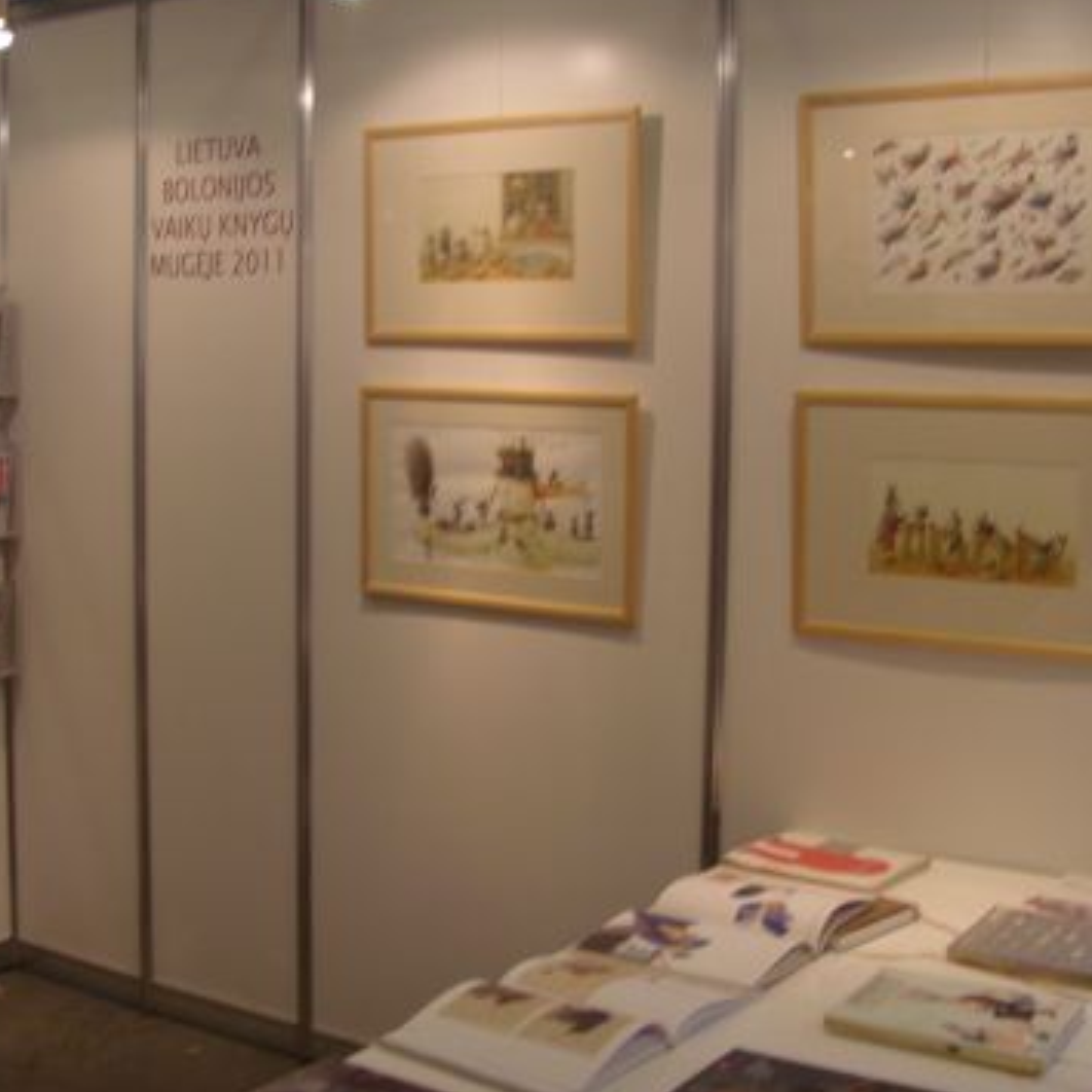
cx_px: 435
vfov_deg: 37.6
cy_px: 541
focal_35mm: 45
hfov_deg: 37.4
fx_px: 1606
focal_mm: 6
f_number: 3.5
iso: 100
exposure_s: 1/45
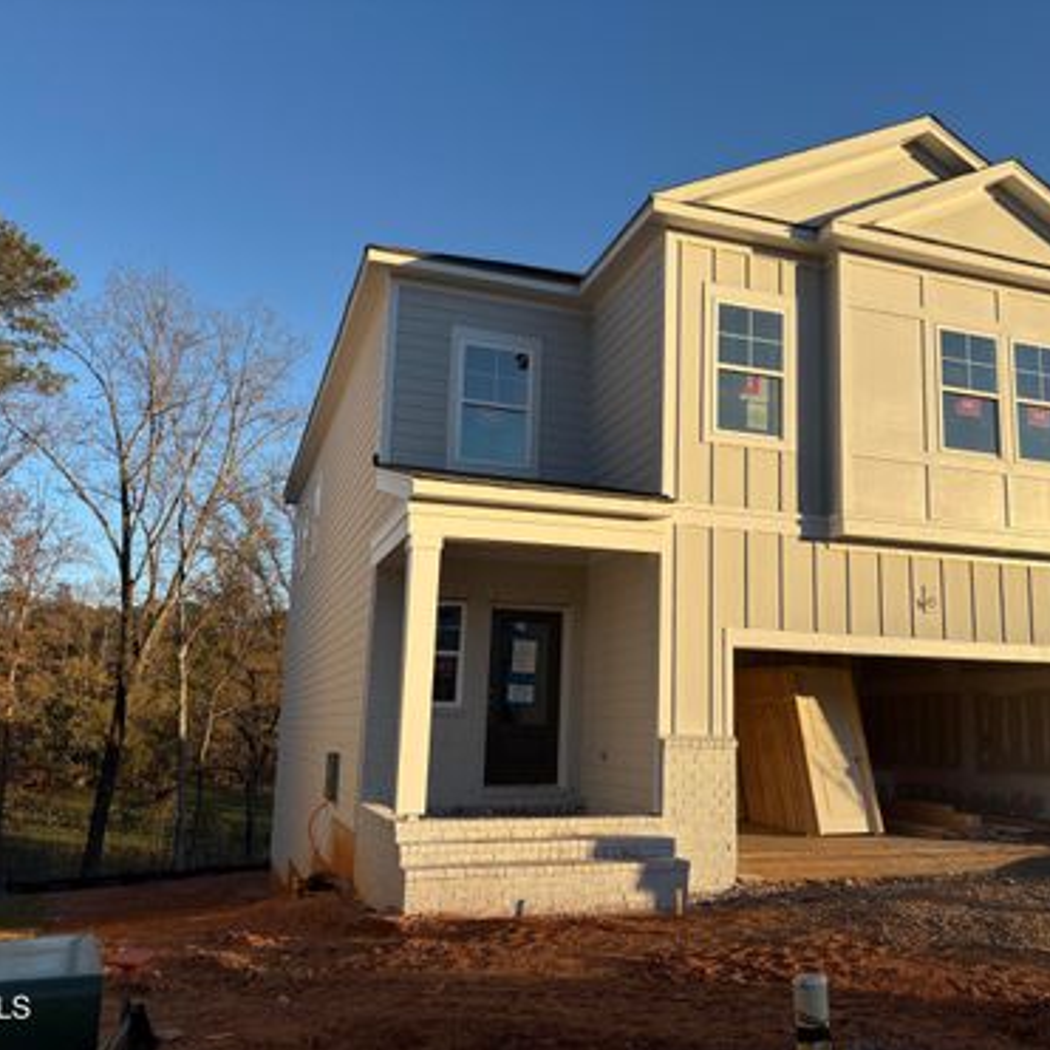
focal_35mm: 31
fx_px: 1064
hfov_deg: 52.0
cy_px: 525
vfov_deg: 52.5
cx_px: 654
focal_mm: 5.96
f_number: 1.6
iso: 50
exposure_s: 1/2747
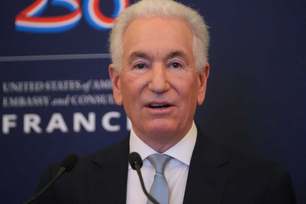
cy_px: 102
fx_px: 2176
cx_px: 153
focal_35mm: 256
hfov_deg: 8.0
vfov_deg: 5.4
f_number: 2.8
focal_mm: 171
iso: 8000
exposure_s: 1/160
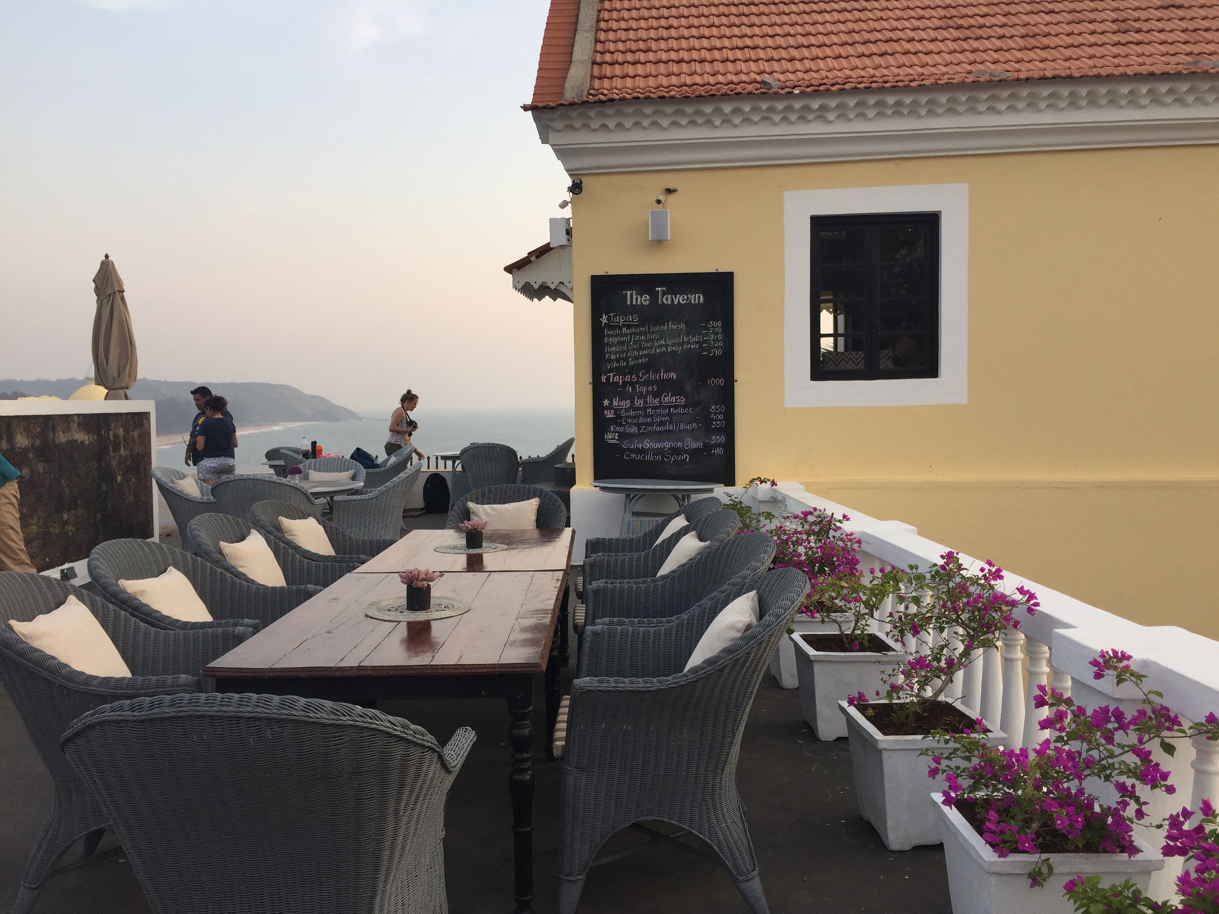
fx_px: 1021
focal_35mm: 29
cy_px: 457
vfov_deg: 48.2
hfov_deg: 61.7
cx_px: 610
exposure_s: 1/373
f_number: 2.2
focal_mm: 4.15
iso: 32
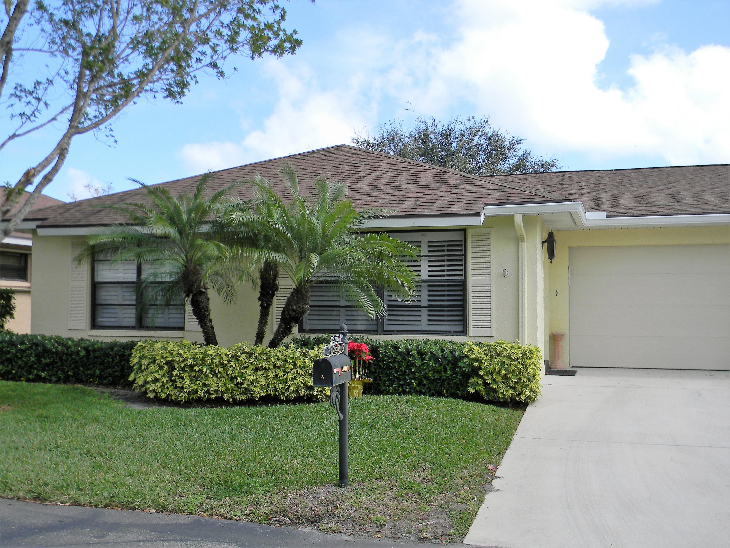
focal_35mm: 36
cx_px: 365
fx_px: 759
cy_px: 274
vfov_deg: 39.7
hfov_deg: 51.4
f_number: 3.7
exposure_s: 1/520
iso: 80
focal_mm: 6.4
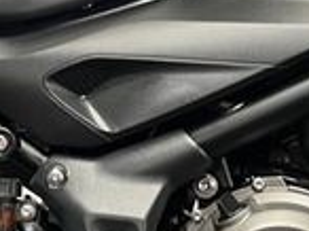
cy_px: 242
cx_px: 303
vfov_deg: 12.8
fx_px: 1016
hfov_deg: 16.9
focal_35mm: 114
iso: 320
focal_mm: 5.1
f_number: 1.6
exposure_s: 1/50
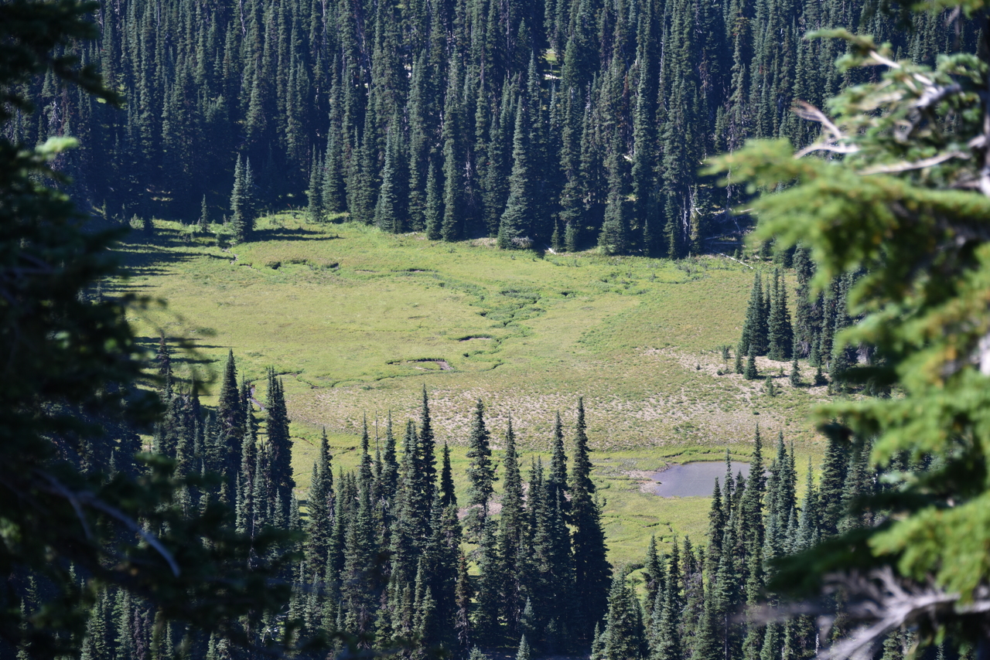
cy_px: 330
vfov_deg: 11.2
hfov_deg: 16.8
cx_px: 495
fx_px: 3356
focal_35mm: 122
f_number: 5.6
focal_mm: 122
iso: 140
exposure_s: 1/250
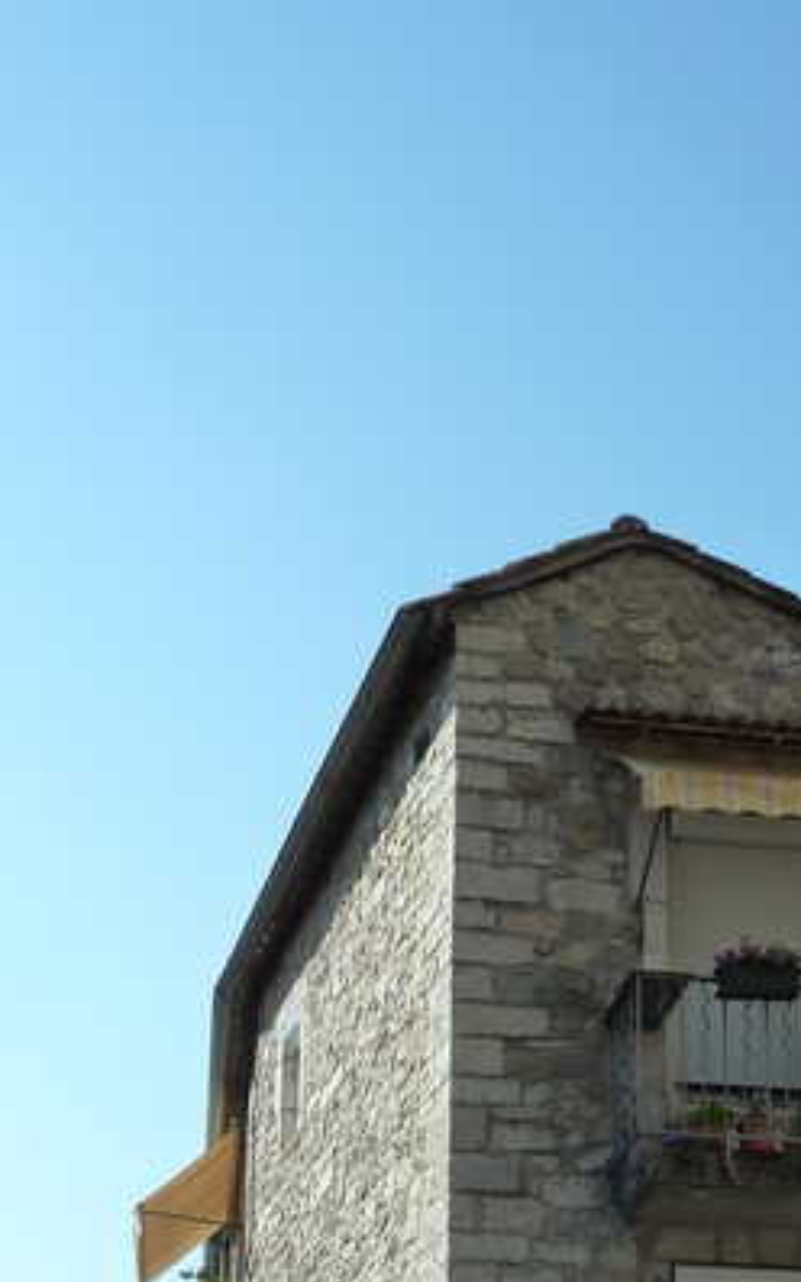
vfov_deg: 30.6
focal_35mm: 62
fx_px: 2166
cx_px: 546
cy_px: 1288
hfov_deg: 20.9
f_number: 4.5
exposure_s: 1/640
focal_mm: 4.7
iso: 125
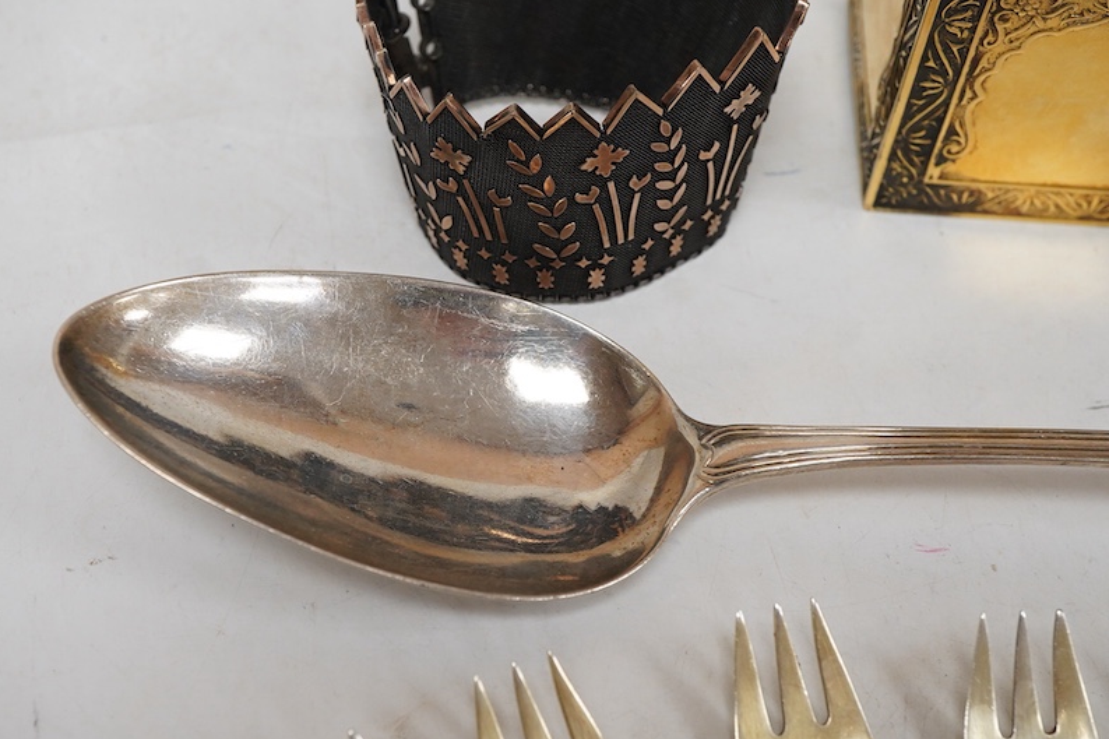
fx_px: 1571
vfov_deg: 26.5
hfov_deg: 38.9
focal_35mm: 51
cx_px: 508
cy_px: 402
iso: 1250
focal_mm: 30
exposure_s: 1/125
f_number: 10
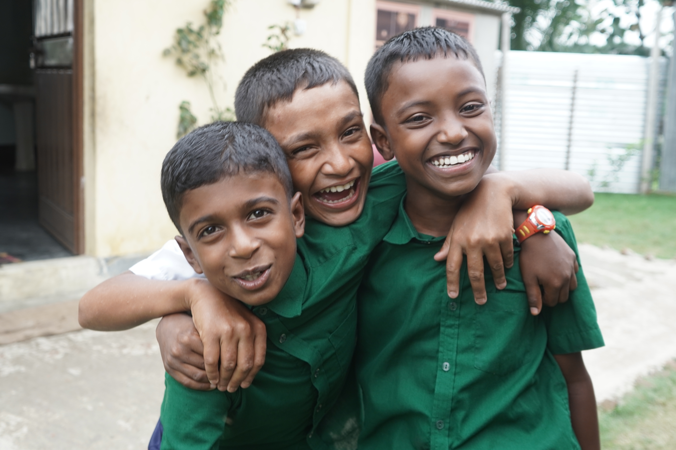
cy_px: 225
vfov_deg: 31.9
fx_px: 789
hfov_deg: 46.4
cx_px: 338
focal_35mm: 42
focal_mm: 28
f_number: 4.5
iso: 320
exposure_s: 1/125
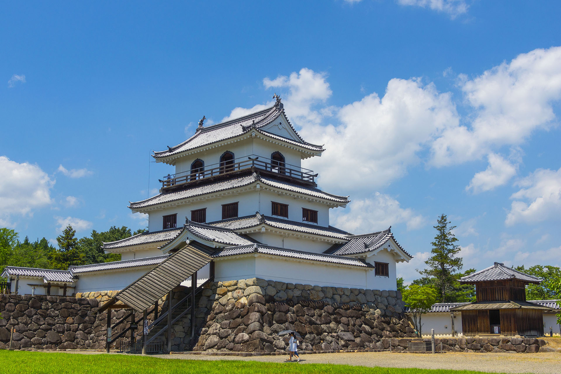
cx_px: 280
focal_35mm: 42
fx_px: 654
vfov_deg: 31.9
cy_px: 187
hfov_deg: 46.4
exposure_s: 1/400
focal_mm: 28
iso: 100
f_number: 8
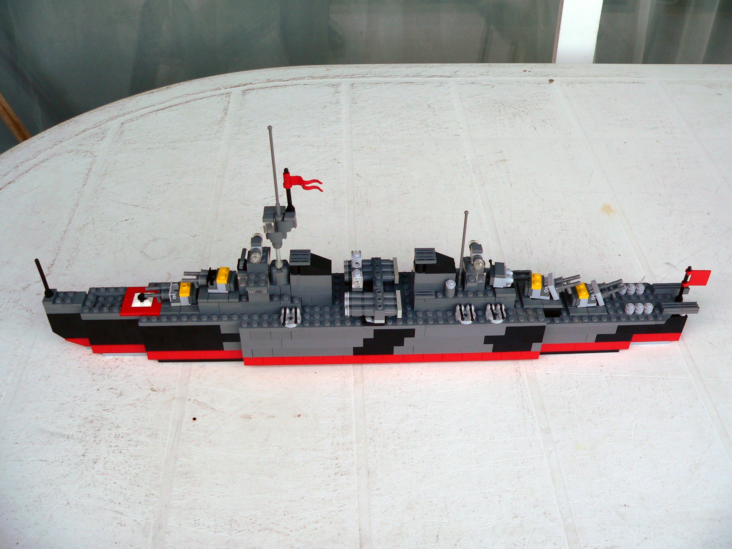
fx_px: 761
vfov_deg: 39.7
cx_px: 366
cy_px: 274
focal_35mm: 36
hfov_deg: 51.4
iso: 80
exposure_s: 1/80
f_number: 2.8
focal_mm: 6
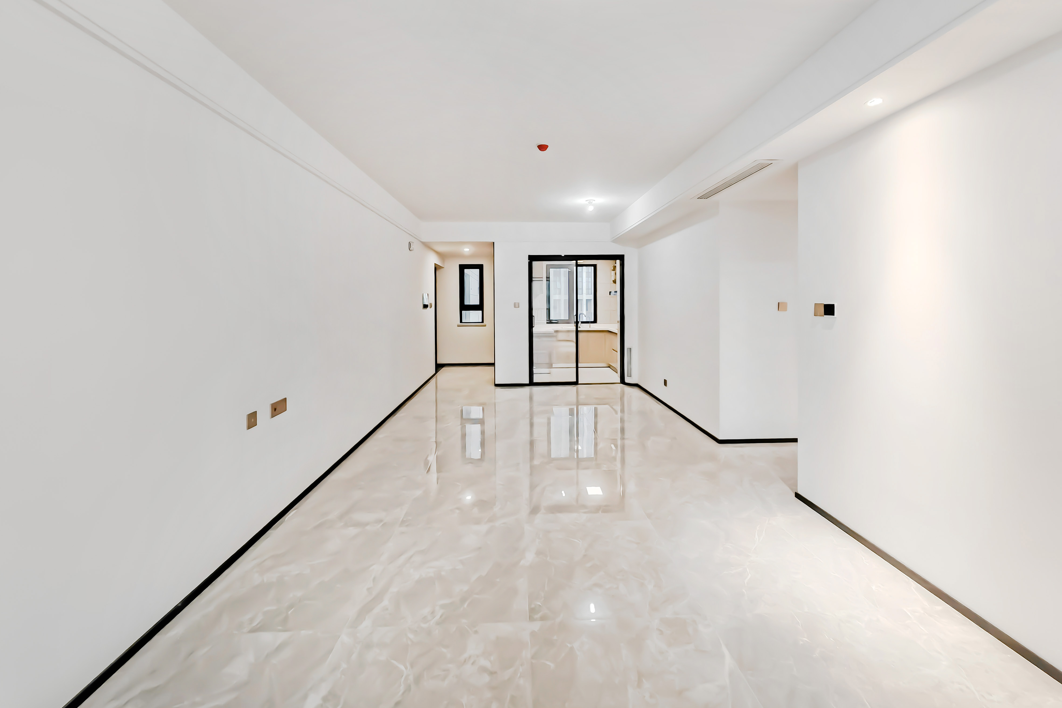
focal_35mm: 14
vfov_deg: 80.7
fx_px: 413
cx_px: 533
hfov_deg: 104.3
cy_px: 305
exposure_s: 1/35
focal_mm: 1.82
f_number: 2
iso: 400
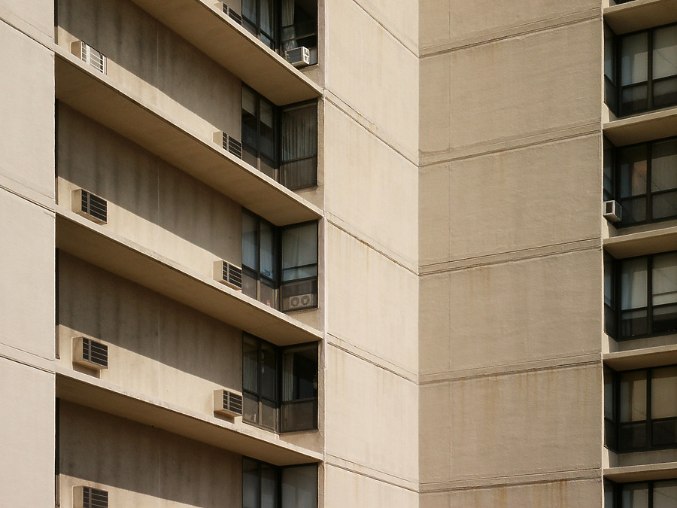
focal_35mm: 81
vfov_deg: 18.2
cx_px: 338
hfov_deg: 24.1
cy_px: 254
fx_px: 1584
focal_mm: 16.12
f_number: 8
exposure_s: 1/350
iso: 64
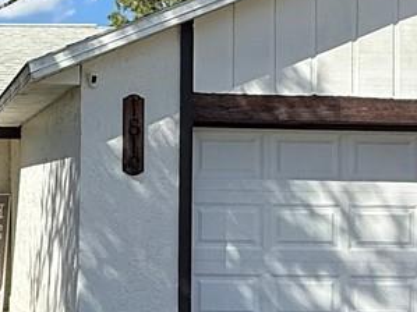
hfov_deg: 24.2
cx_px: -50
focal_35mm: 75
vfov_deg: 19.6
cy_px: 169
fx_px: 903
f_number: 2.2
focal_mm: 2.22
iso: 50
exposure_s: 1/2092
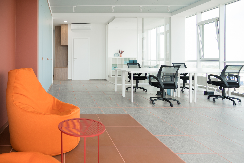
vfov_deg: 53.1
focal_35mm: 24
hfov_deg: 73.7
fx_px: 163
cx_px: 122
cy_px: 82
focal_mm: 16
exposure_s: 1/100
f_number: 3.5
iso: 200
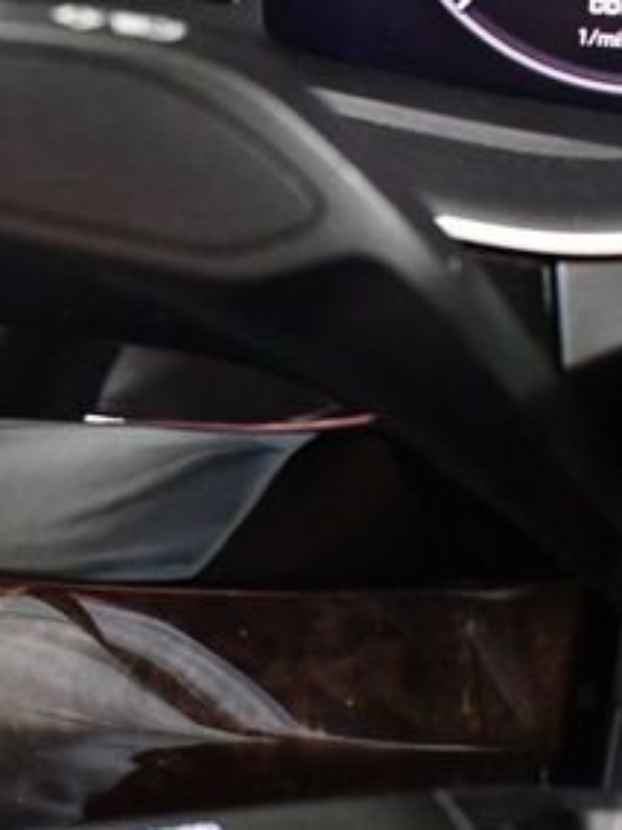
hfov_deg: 18.2
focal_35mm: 78
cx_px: -53
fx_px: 1869
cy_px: 533
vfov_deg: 24.9
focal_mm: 18
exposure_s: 1/60
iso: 5600
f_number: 3.5
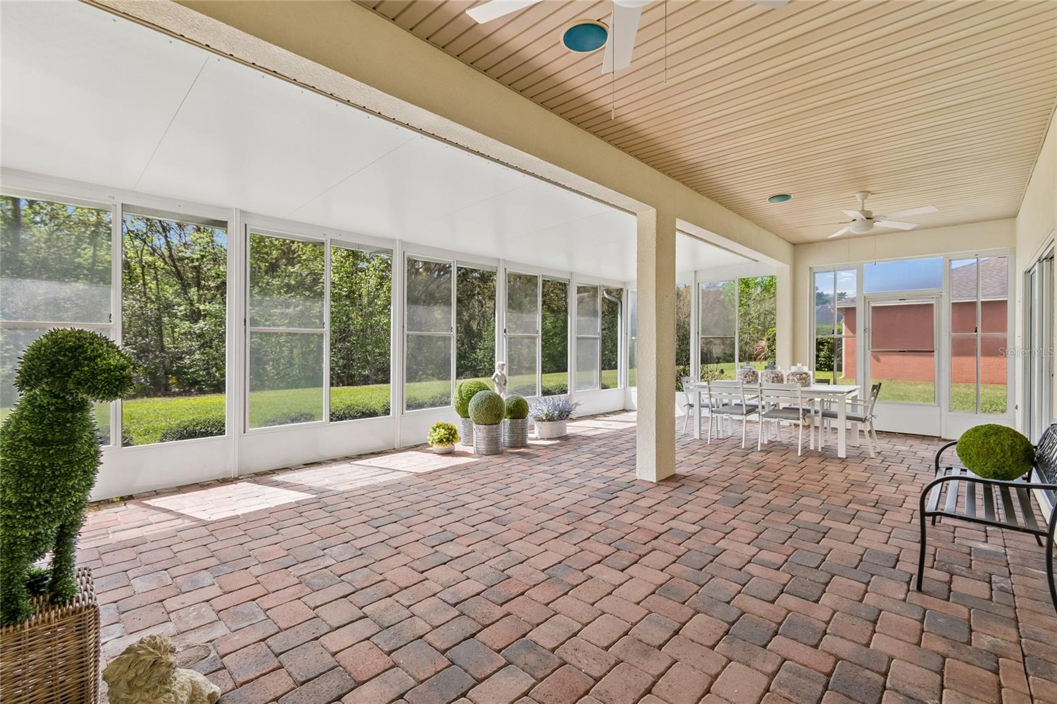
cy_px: 352
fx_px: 440
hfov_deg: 100.4
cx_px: 528
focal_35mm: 15
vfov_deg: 77.3
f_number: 7.1
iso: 100
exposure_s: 1/125
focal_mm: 10
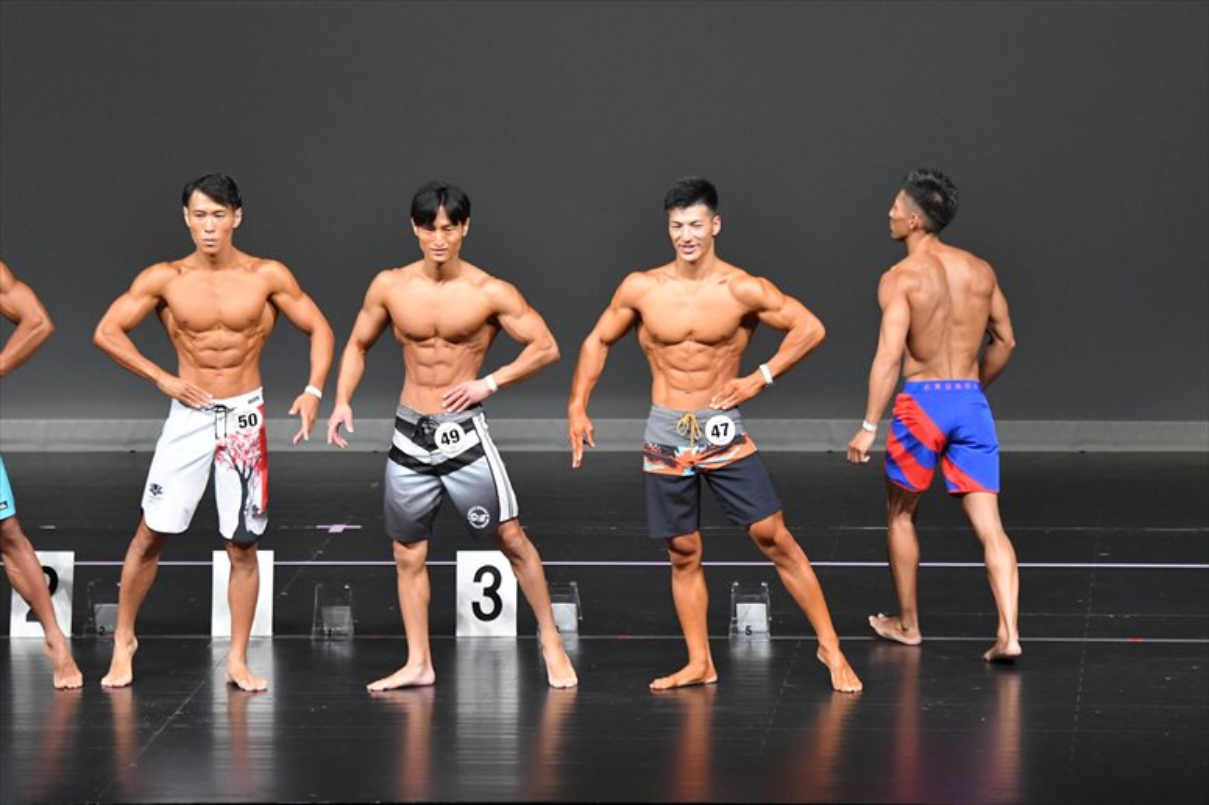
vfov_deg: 6.1
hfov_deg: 9.2
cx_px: 604
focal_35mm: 225
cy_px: 402
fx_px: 7553
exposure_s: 1/400
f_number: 5.6
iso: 4000
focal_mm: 150
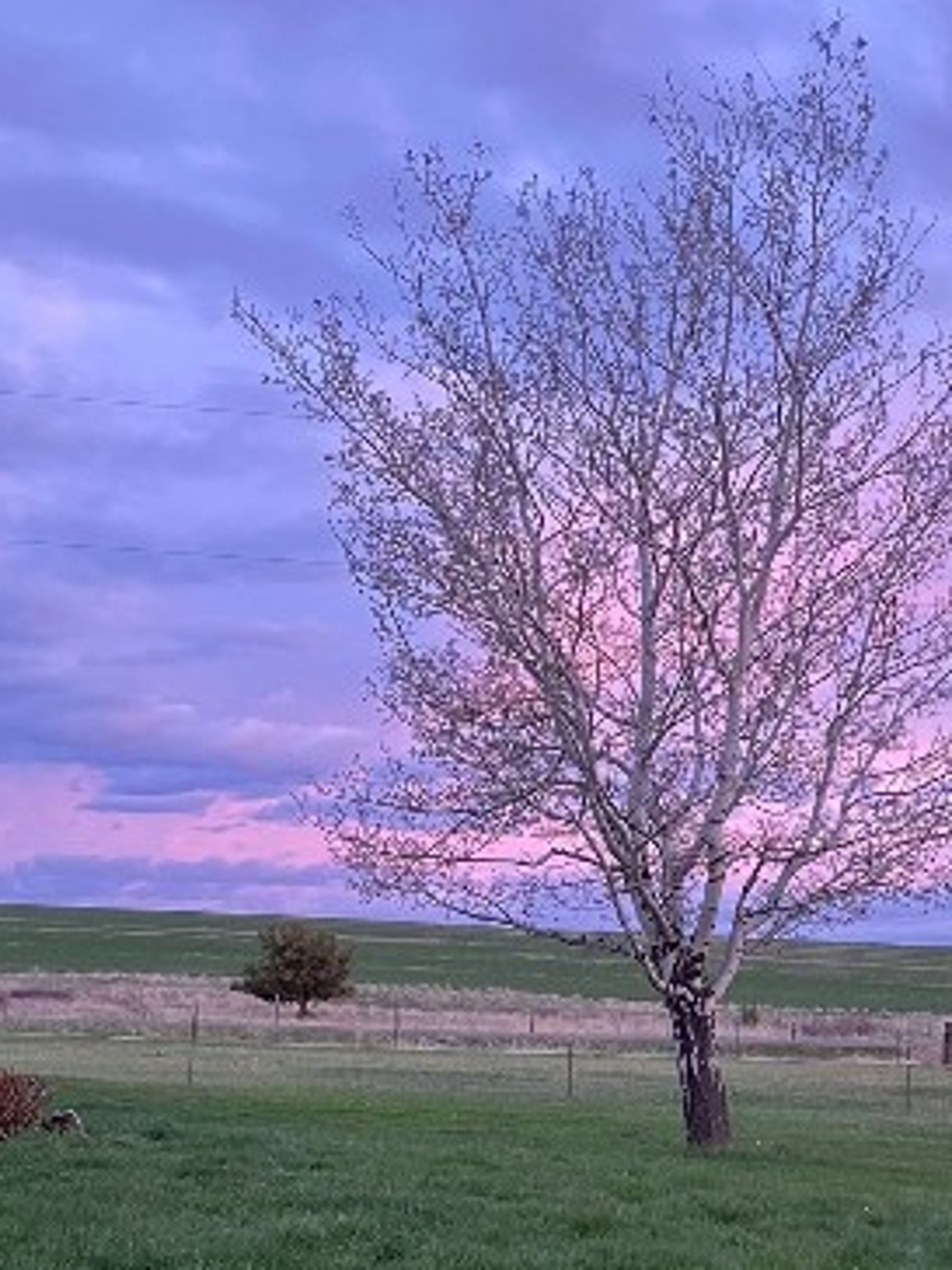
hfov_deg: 24.1
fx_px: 2163
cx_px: 872
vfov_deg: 31.8
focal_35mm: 59
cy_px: 1029
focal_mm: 3.99
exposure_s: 1/60
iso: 160
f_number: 1.8
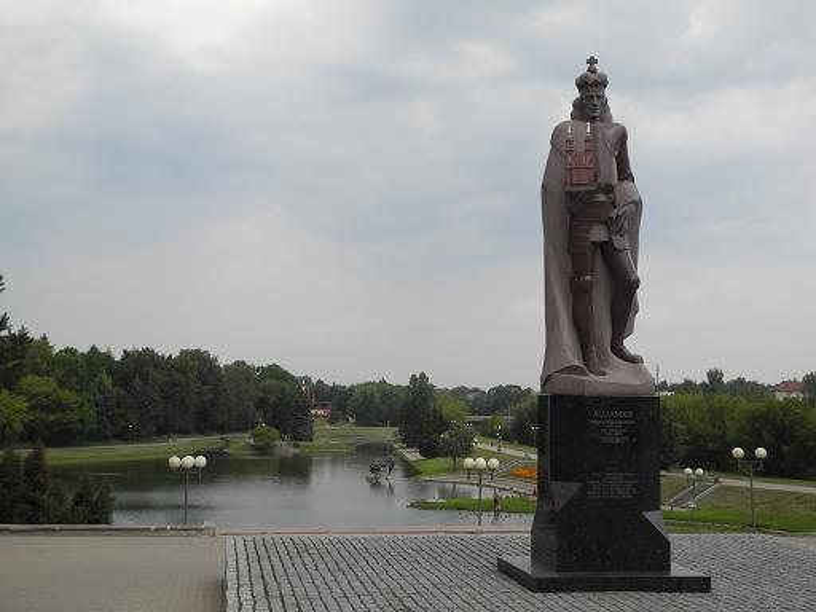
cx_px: 408
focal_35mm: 50
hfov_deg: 38.2
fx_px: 1179
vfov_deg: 29.1
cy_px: 306
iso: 100
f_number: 3.5
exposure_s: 1/1000
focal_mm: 10.7
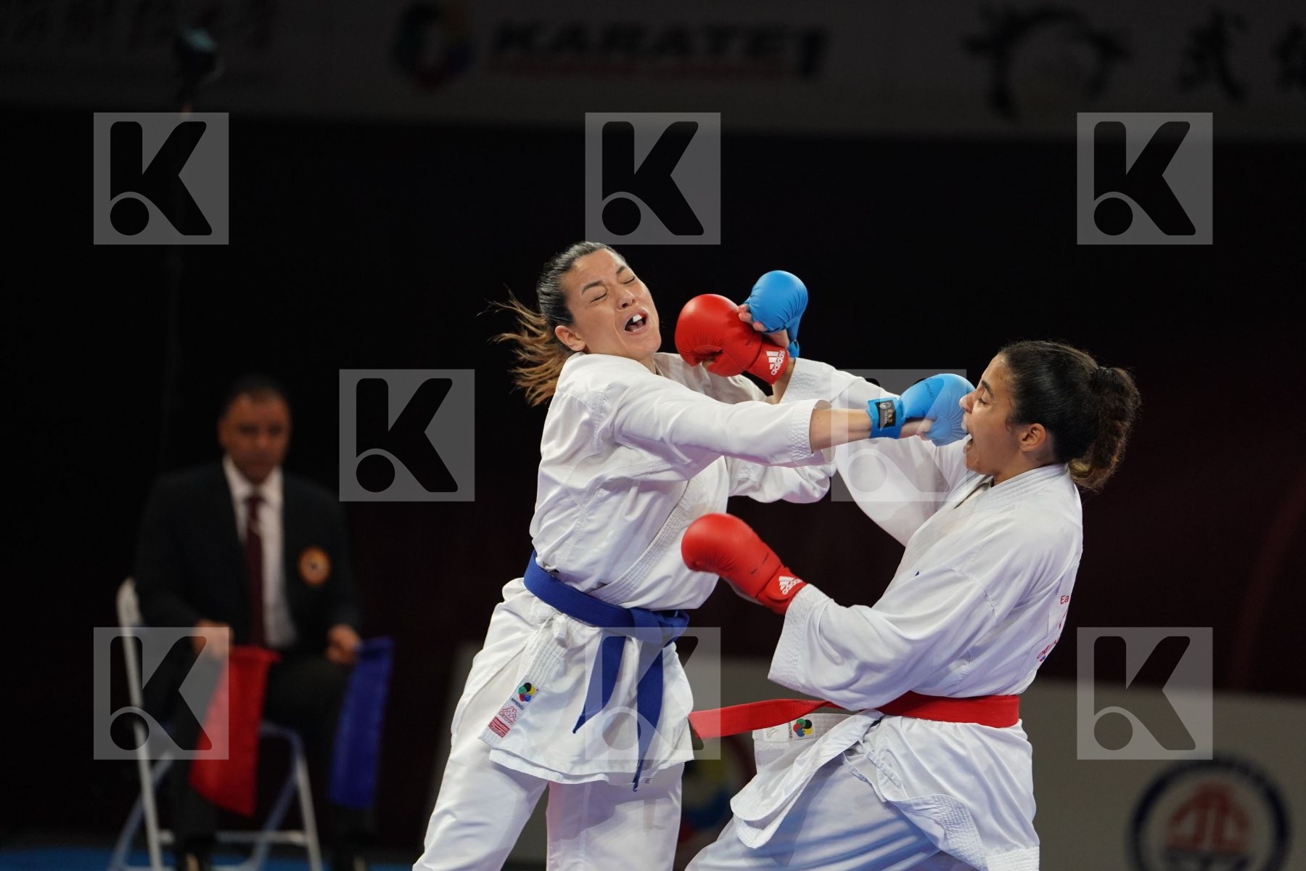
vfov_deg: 6.9
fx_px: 7182
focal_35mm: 198
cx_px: 653
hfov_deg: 10.4
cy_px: 436
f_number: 2.8
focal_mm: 198
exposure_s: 1/1000
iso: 2000
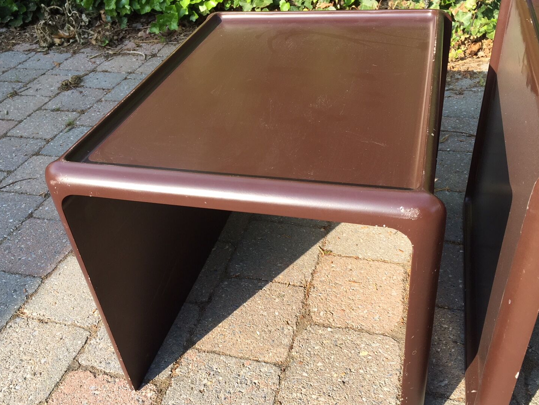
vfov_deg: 42.9
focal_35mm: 33
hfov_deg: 55.3
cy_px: 212
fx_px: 514
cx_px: 261
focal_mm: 4.15
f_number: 2.2
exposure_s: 1/482
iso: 32
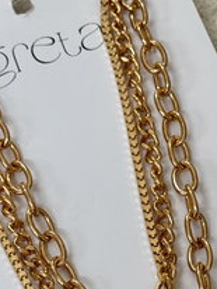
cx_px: 126
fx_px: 1034
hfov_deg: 12.0
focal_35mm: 124
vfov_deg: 15.8
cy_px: 211
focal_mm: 6.76
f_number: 1.78
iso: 200
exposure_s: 1/50
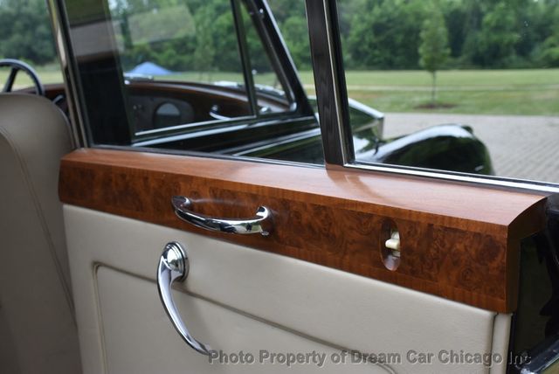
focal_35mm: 45
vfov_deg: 29.9
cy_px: 187
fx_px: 699
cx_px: 280
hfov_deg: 43.6
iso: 640
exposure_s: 1/500
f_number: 8
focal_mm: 30
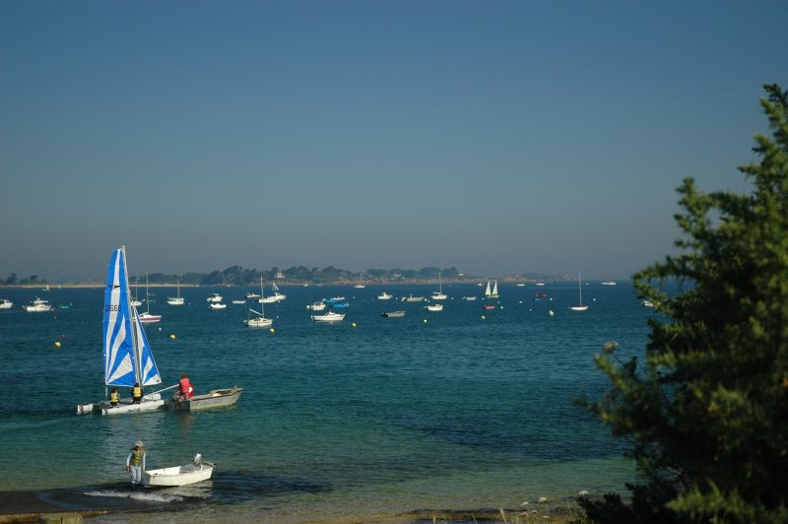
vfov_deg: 19.7
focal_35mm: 69
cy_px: 262
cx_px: 394
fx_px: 1509
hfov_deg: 29.3
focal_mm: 46
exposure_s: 1/500
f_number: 4.5
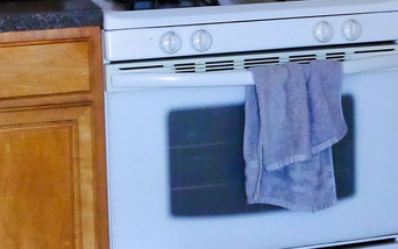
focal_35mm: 125
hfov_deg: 16.3
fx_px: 1356
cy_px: 14
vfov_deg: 10.4
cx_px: 406
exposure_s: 1/13
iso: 1600
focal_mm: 14
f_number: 3.5
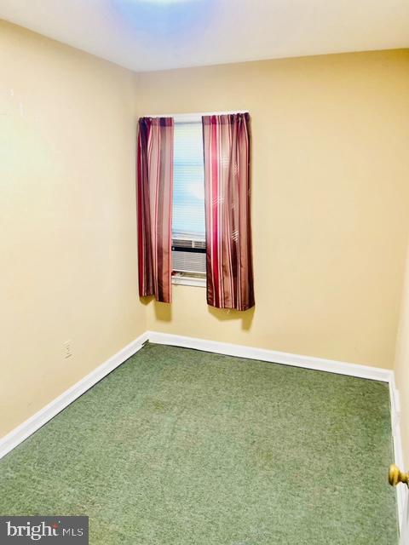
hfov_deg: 53.1
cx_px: 204
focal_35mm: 26
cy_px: 272
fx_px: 410
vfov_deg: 67.3
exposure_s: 1/60
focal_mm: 4.25
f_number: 1.8
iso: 320
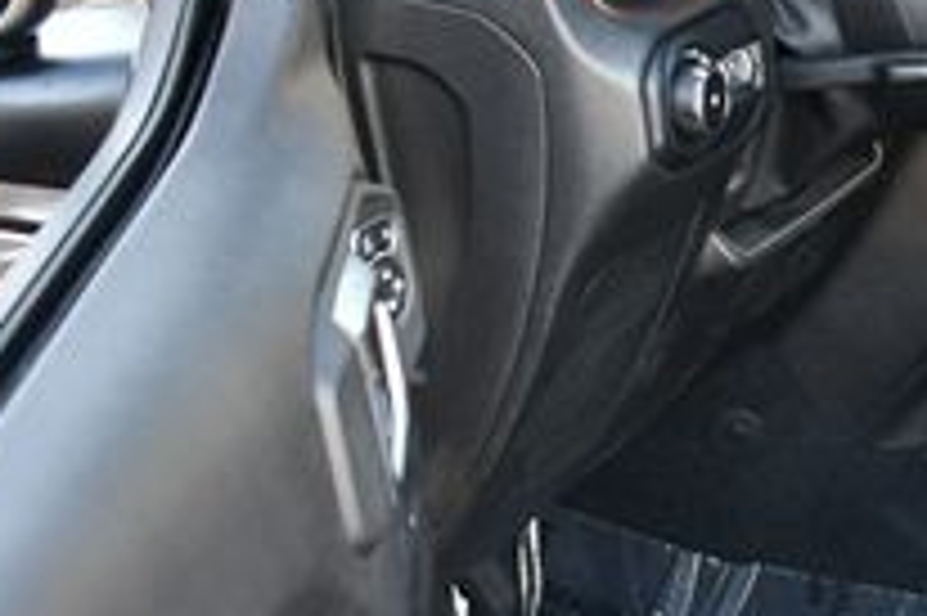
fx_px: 2882
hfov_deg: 16.9
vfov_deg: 12.2
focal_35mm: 112
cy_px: 391
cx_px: 1305
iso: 800
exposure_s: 1/125
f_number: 3.5
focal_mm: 18
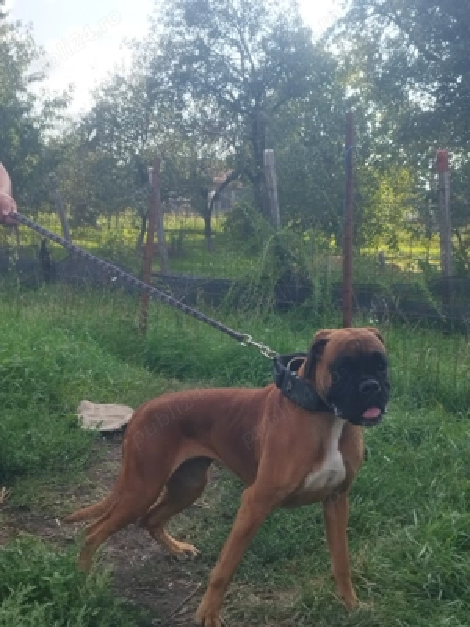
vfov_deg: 71.6
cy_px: 314
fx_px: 434
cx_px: 235
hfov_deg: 56.8
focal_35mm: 24
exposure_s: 1/442
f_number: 1.89
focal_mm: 5.89
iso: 50
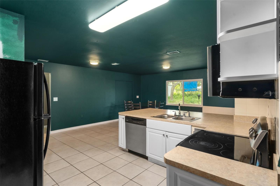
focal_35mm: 18
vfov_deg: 67.4
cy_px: 93
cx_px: 140
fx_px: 140
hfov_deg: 90.0
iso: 320
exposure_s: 1.3
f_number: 8
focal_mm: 18
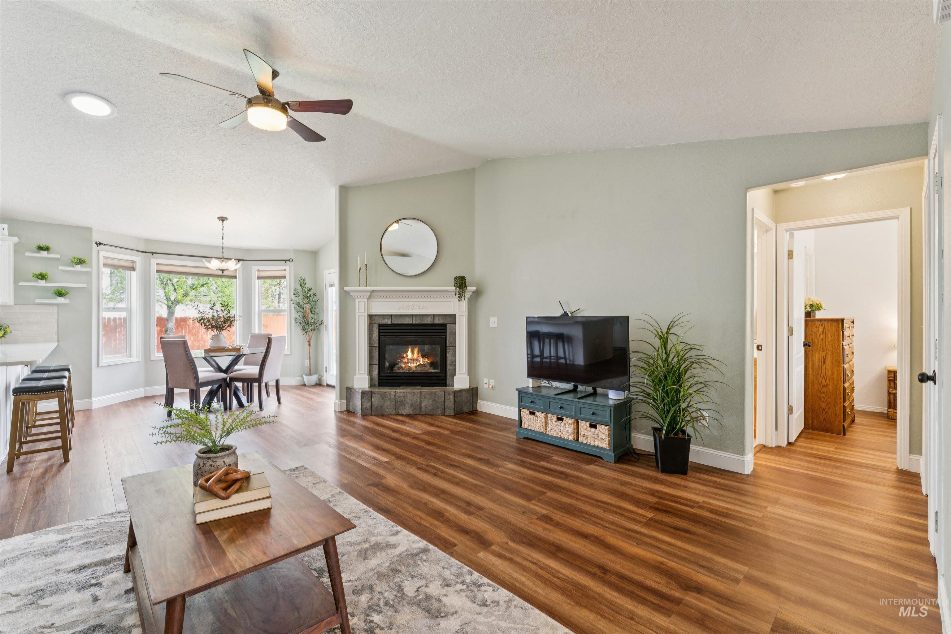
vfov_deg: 74.8
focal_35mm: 16
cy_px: 317
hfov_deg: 97.8
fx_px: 415
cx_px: 476
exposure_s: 1/5
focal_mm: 15.7
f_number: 13
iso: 400
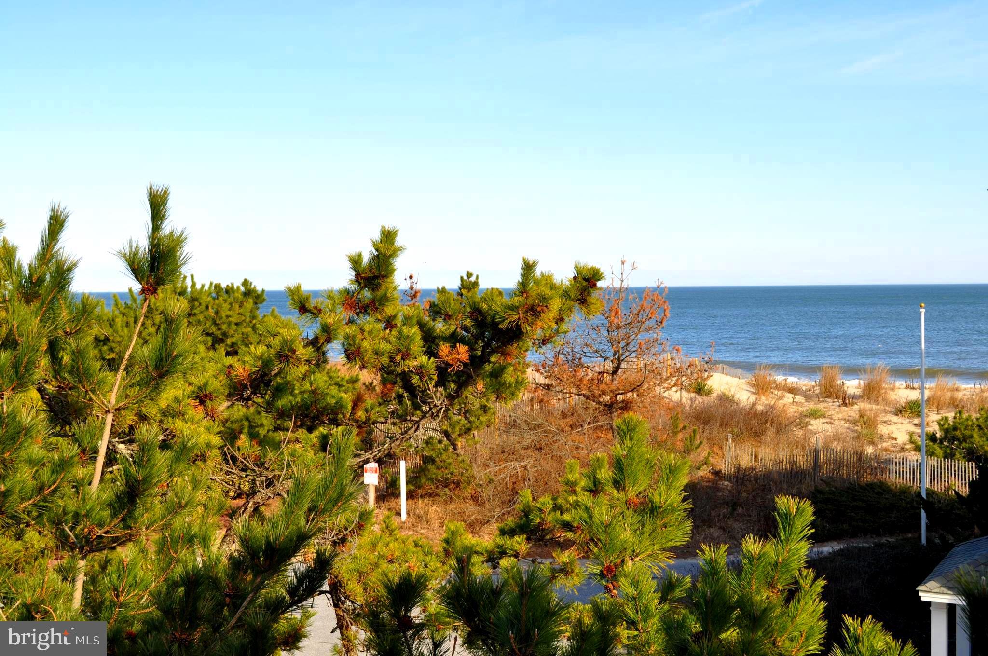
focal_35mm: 48
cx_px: 494
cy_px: 328
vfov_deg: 28.0
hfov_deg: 41.2
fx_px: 1316
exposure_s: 1/250
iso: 200
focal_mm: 32
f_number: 8
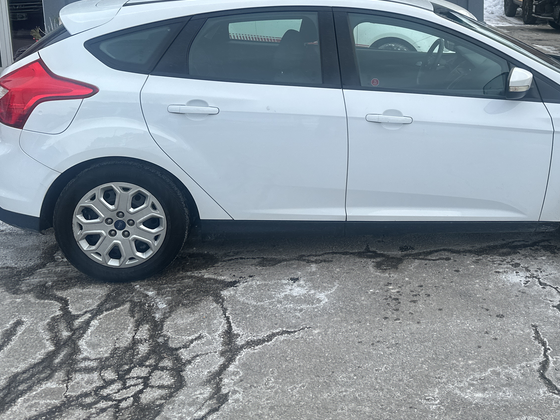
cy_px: 97
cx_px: 412
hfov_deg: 42.6
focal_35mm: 43
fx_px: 696
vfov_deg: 32.8
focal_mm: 6.86
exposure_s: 1/2469
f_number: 1.78
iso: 80
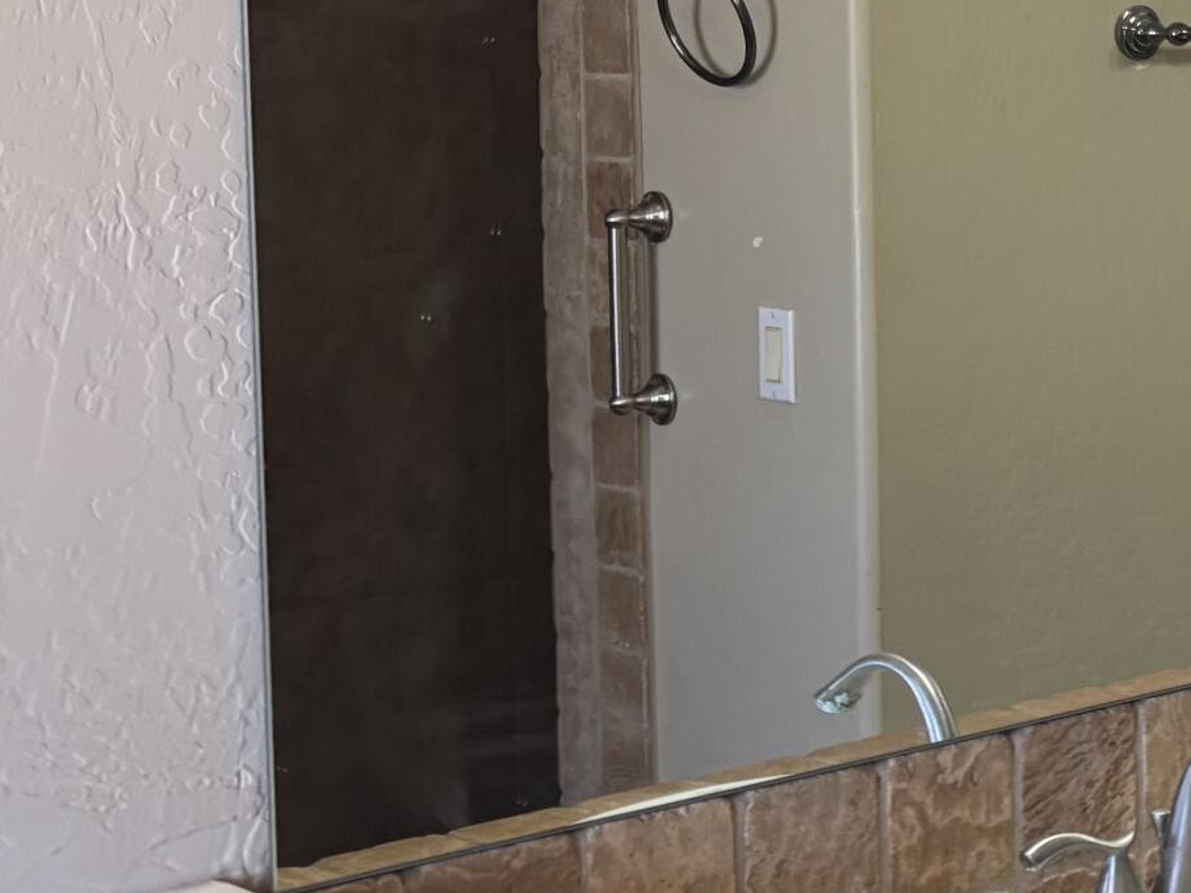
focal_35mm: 86
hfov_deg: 20.1
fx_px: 2959
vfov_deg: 17.1
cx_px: 1715
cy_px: 222
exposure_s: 1/120
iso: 125
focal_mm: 5.96
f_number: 1.6
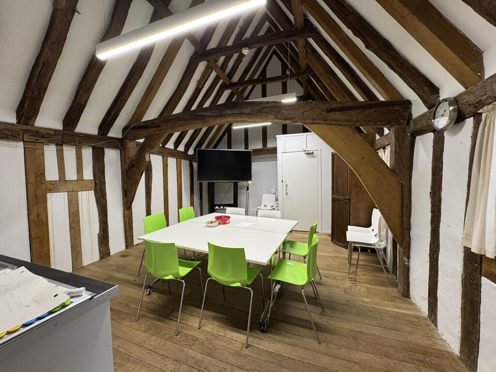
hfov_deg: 102.1
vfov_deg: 85.7
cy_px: 186
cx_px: 248
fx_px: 201
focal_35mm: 14
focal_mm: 2.22
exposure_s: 1/100
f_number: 2.2
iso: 125
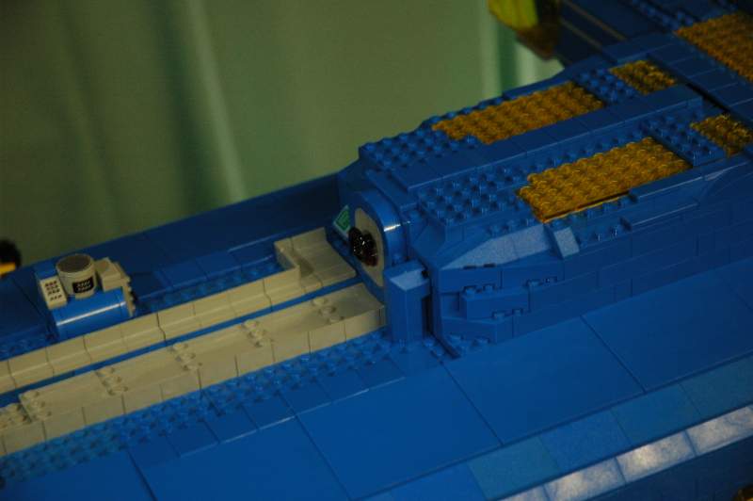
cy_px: 250
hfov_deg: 19.5
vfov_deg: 13.0
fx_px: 2194
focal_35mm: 105
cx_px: 376
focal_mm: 70
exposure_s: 1/40
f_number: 4.5
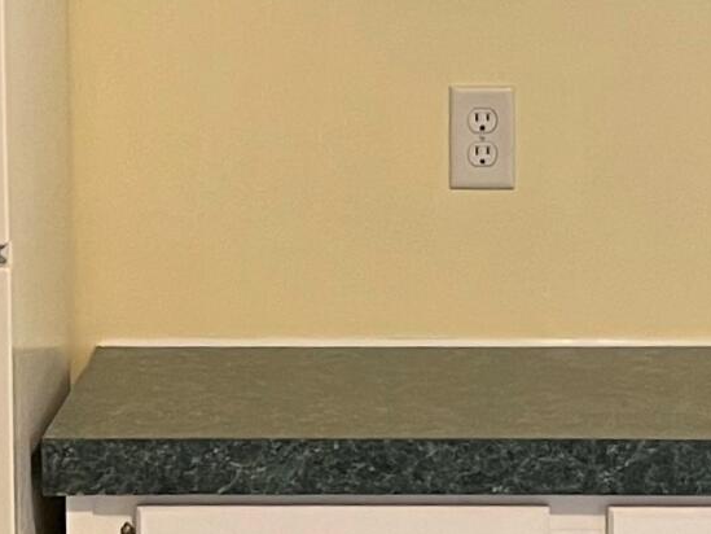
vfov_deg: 10.4
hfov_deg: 13.9
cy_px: 121
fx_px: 2917
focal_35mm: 142
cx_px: 277
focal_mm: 4.2
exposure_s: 1/60
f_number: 1.6
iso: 125
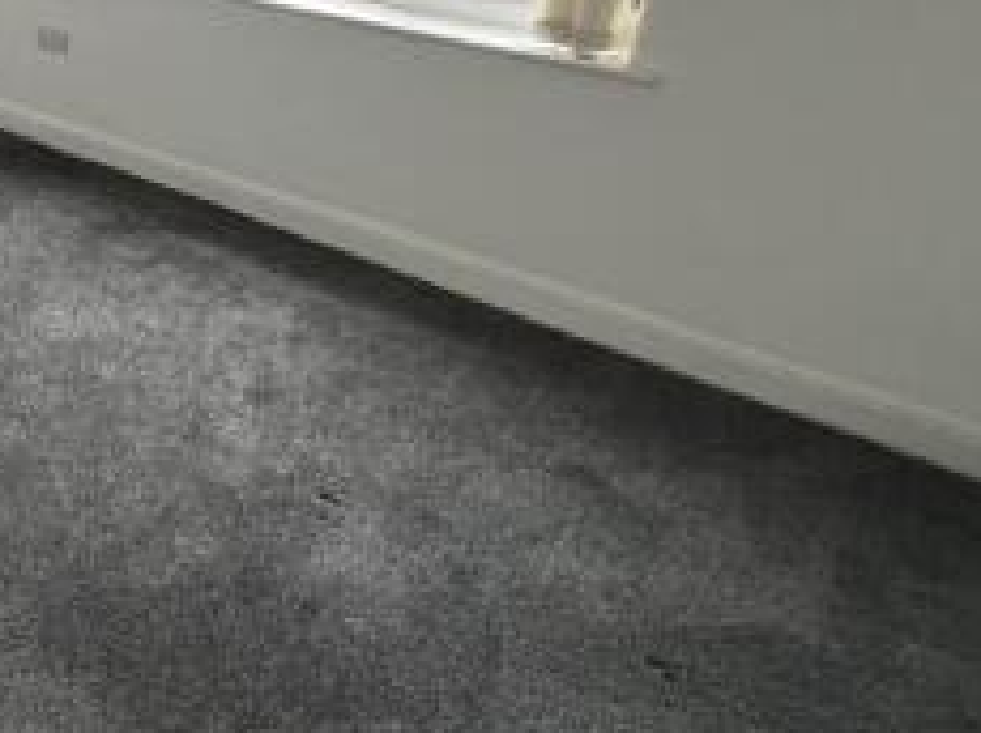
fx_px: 934
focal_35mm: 33
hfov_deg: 45.9
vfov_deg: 39.8
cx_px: -15
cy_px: 75
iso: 125
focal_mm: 1.57
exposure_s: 1/99
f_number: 1.8
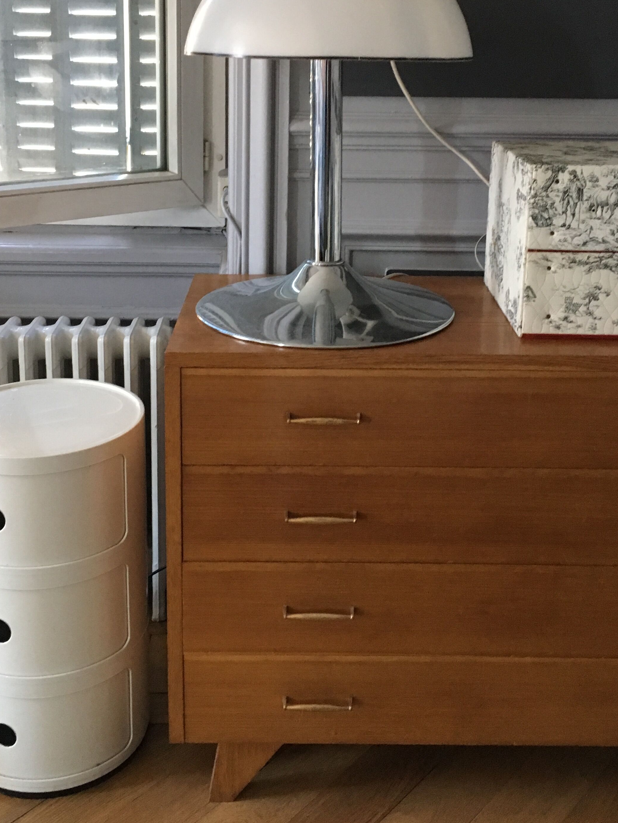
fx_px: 1000
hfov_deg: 34.3
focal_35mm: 42
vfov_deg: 43.9
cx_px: 293
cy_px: 248
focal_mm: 4.15
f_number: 2.2
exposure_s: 1/17
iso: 200
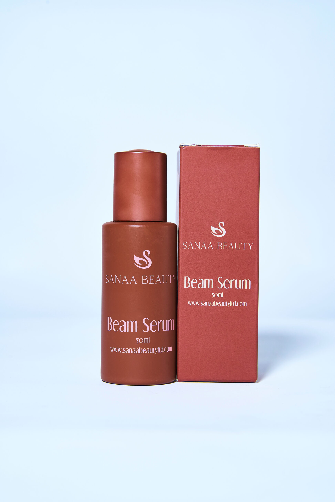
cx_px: 168
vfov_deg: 27.0
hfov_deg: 18.2
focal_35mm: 75
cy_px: 251
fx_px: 1047
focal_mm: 75
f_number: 13
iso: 400
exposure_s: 1/200
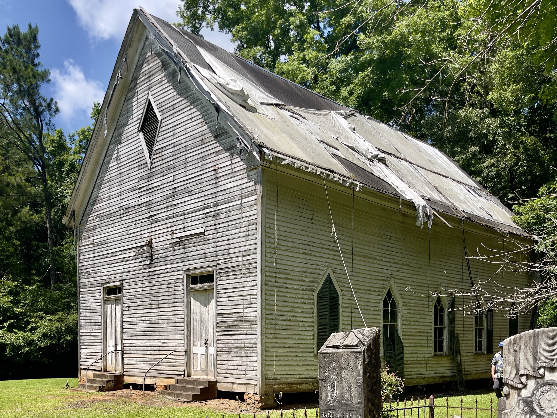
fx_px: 547
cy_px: 352
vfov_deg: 39.6
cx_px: 282
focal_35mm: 34
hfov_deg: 54.0
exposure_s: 1/3559
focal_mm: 5.1
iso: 32
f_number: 1.6
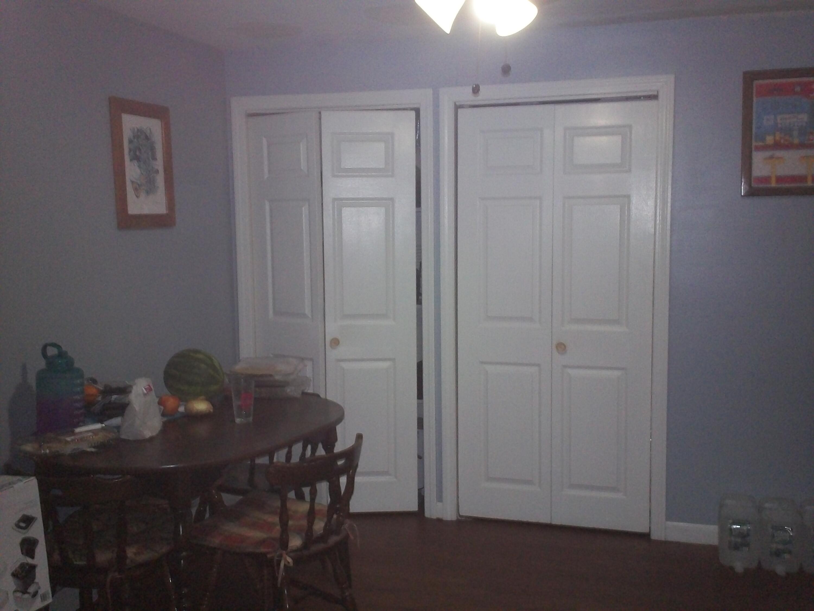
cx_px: 407
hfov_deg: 49.0
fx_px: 894
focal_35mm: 38
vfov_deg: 37.7
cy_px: 306
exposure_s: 1/30
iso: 250
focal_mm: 6.3
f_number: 4.5
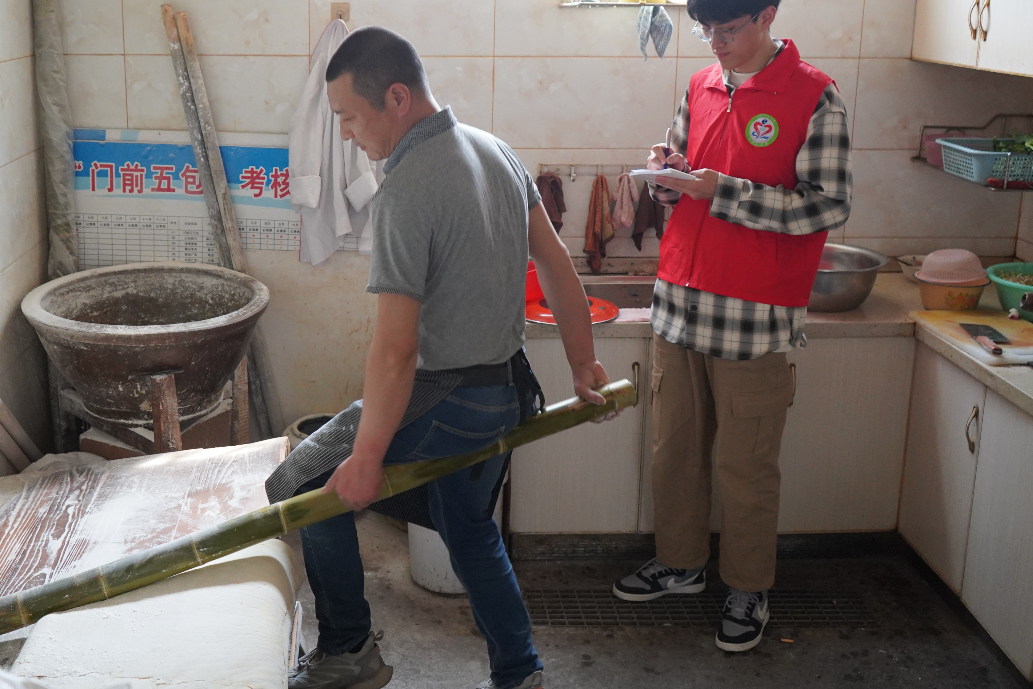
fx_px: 1148
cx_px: 394
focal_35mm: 40
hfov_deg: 48.1
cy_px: 257
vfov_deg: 33.2
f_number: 4
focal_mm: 28
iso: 2500
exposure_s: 1/160
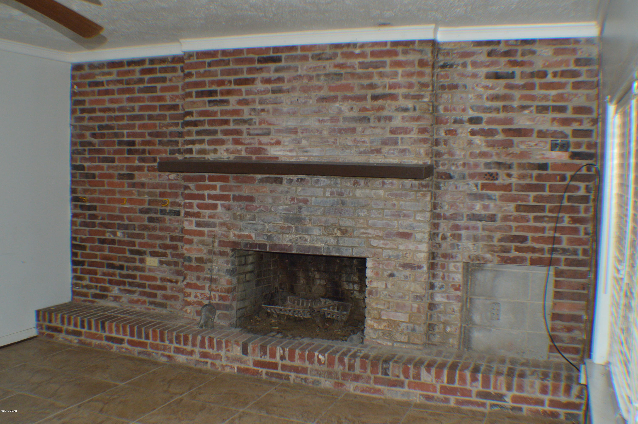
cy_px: 212
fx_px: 744
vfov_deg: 31.8
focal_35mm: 42
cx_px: 319
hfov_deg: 46.4
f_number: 4.5
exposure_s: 1/60
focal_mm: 28
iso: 800
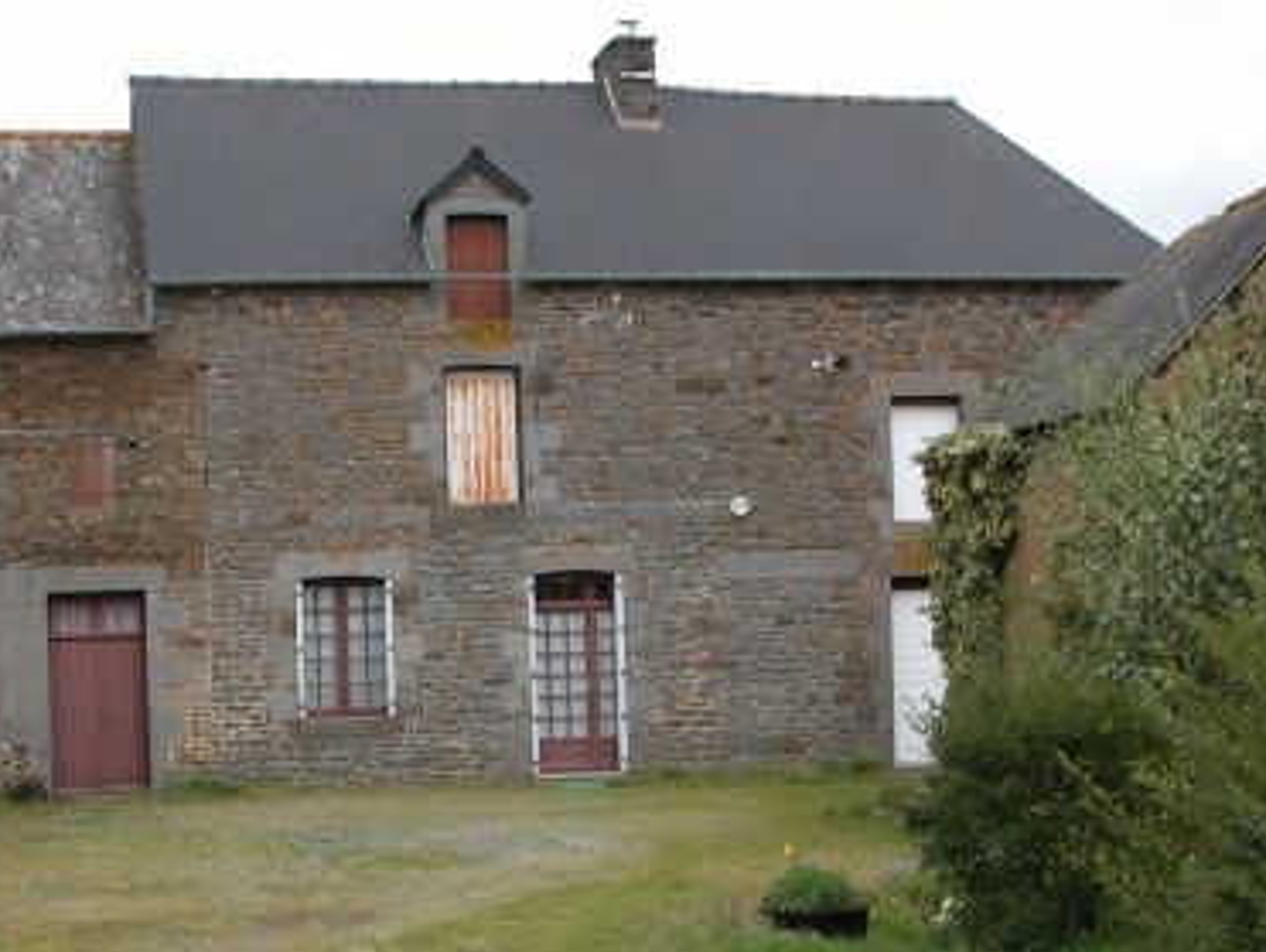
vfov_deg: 21.6
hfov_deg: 28.5
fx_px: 2489
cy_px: 570
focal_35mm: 68
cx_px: 529
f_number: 5.7
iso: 100
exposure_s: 1/234
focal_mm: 9.5
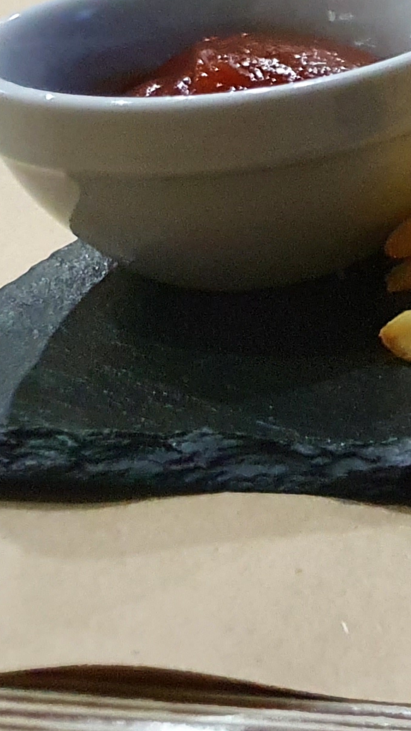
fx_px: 1822
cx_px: 1157
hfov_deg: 10.2
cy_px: 129
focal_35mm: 94
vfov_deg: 22.3
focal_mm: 4.32
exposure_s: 1/50
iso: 800
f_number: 1.5
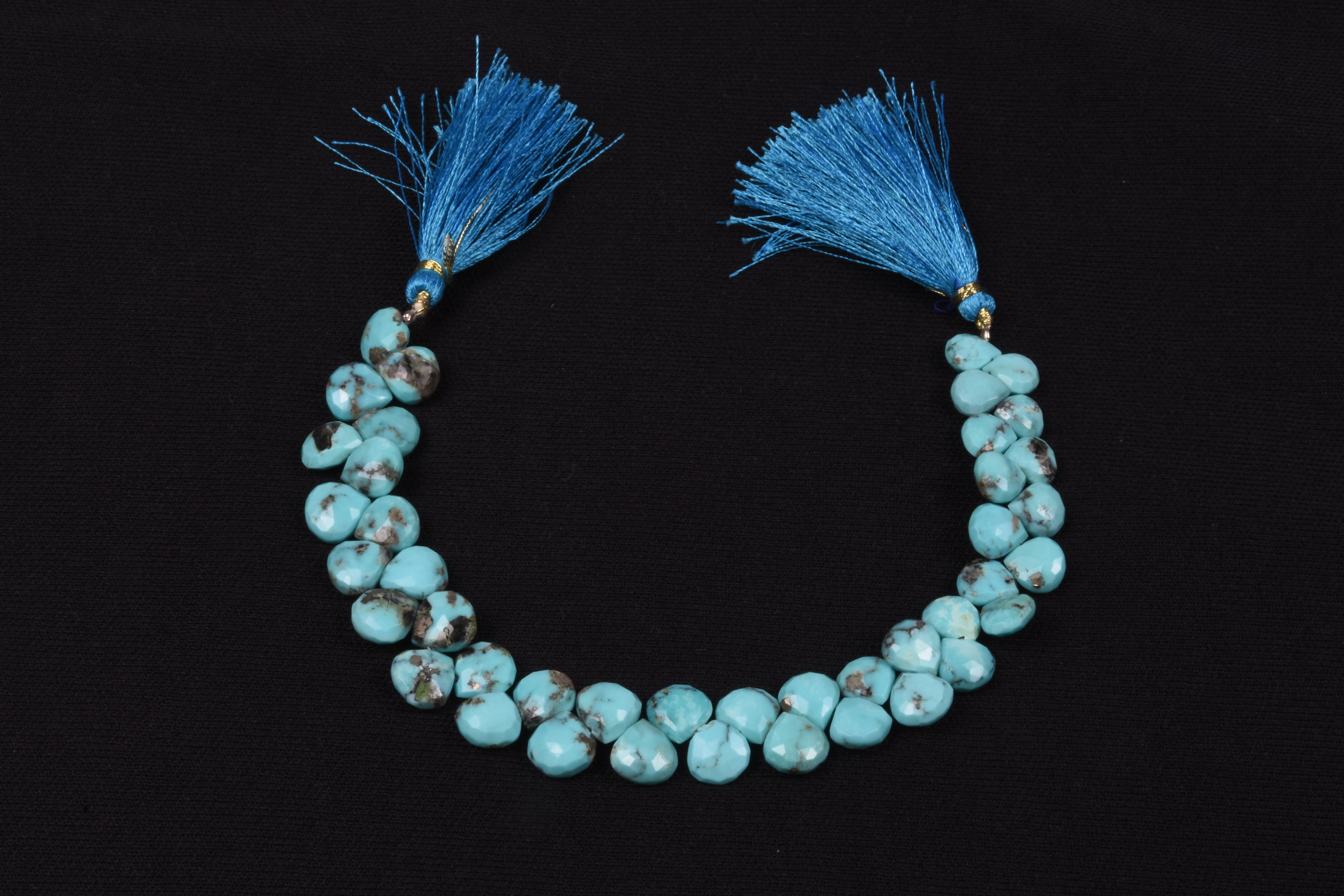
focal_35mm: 75
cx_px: 672
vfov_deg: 18.2
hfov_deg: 27.0
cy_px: 448
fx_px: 2800
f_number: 32
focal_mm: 50
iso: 160
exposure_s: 1/125
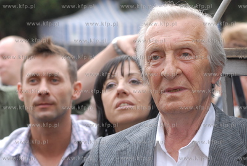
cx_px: 124
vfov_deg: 11.5
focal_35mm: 120
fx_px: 825
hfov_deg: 17.0
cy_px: 83
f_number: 5.6
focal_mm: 80
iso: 400
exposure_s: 1/80
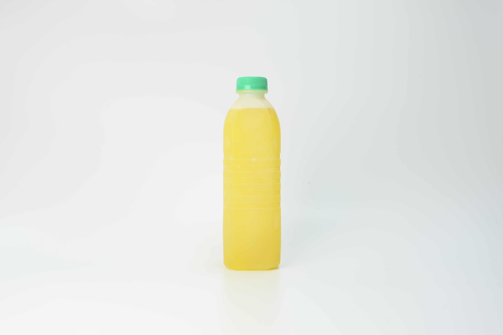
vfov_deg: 28.1
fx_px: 671
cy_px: 168
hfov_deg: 41.1
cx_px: 252
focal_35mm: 48
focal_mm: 48
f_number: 7.1
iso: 200
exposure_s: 1/25
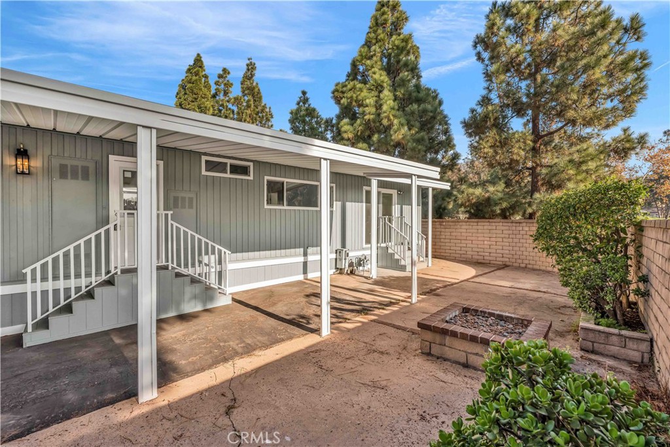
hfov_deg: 96.7
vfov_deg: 73.8
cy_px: 224
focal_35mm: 16
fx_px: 298
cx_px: 335
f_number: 8
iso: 100
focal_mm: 16
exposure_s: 1/100
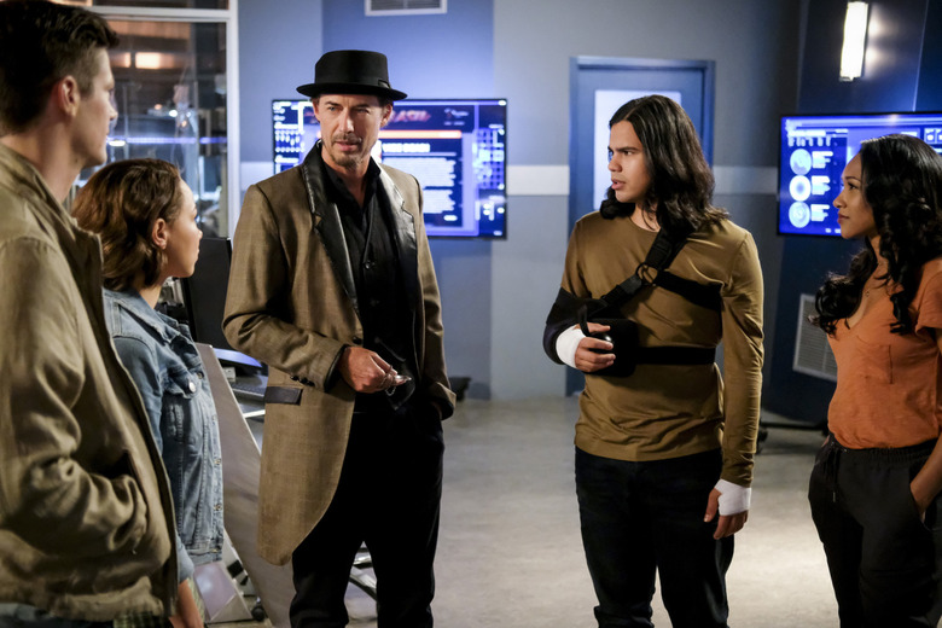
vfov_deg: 25.5
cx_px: 471
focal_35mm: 53
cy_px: 314
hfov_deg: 37.5
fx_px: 1387
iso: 5000
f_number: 2
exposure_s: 1/60
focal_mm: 35
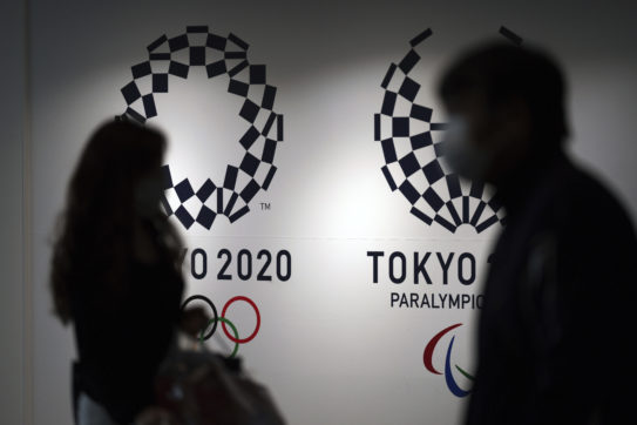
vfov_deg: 7.2
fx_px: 3379
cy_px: 212
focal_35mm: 191
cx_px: 318
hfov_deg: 10.8
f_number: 2.8
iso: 250
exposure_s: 1/500
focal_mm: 191
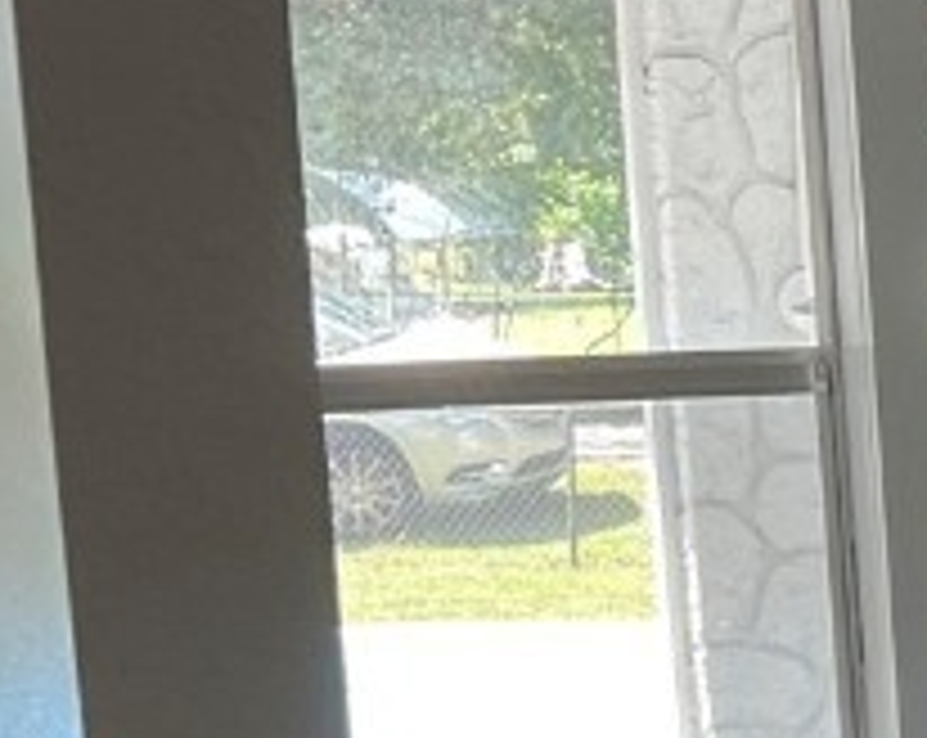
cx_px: 1998
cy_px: 873
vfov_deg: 10.7
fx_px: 3861
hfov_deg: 11.9
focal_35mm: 141
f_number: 1.8
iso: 40
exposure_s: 1/60
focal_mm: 3
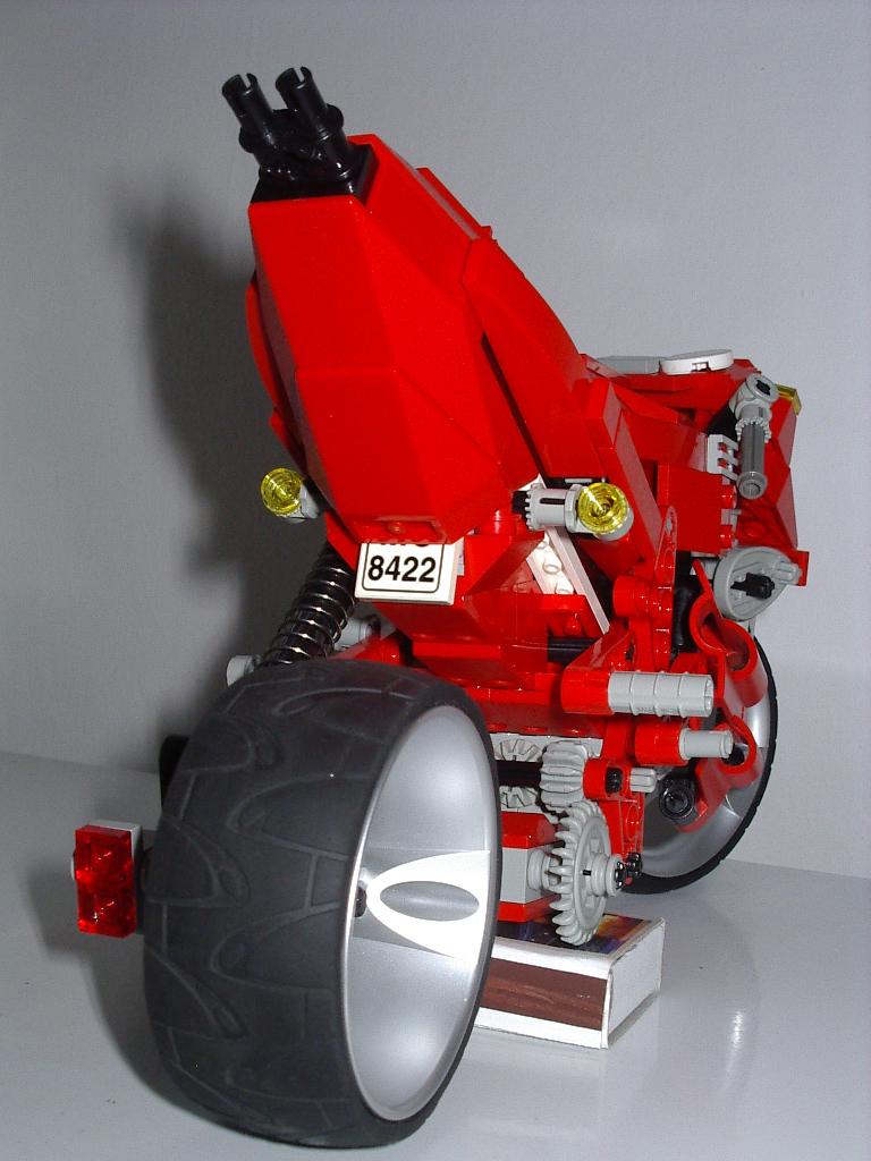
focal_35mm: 52
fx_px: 1745
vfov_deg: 36.8
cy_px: 580
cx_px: 436
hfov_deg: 28.0
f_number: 5.5
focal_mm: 7.8
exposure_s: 1/60
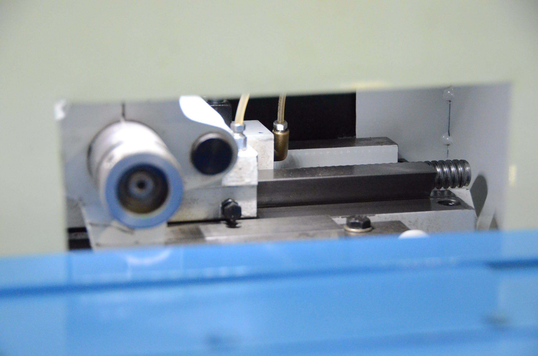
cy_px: 178
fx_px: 1253
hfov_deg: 24.2
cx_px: 269
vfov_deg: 16.2
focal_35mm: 84
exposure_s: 1/320
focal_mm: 56
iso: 6400
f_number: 4.8
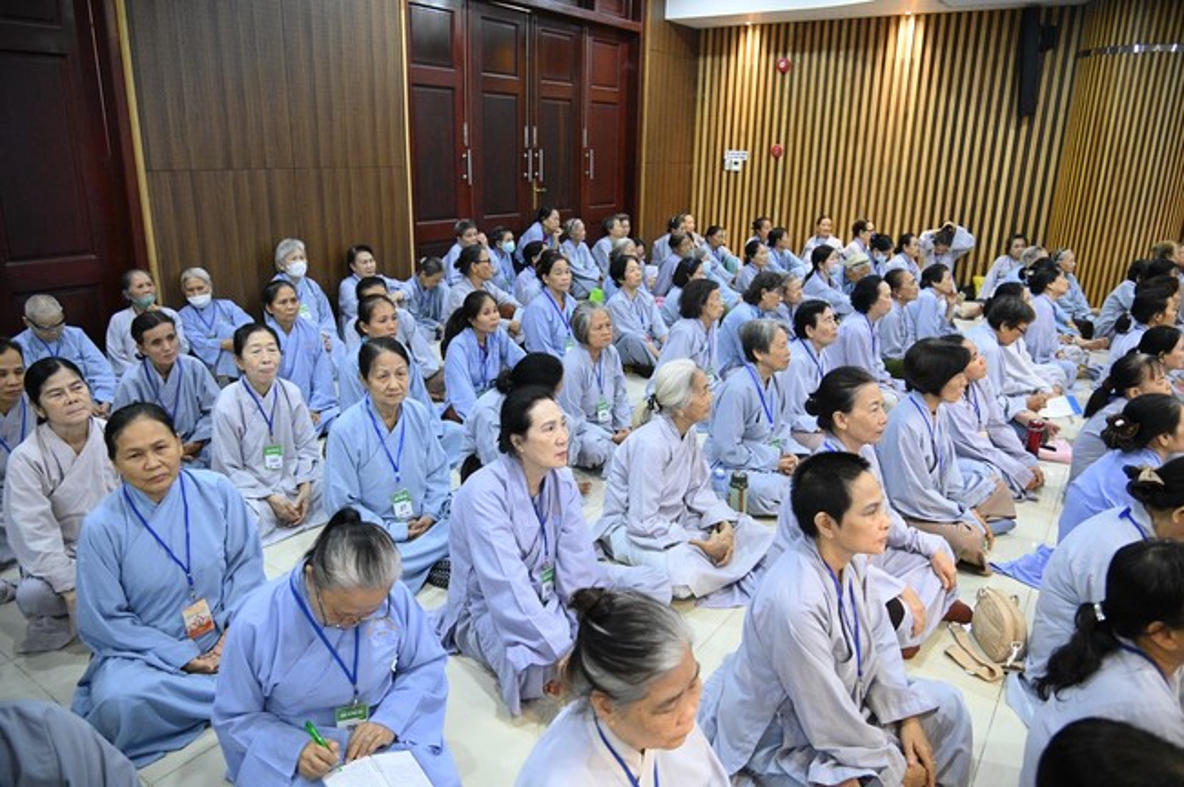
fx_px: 789
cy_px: 394
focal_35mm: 24
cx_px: 592
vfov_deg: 53.0
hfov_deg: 73.8
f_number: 4
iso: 10000
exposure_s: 1/125
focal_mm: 24
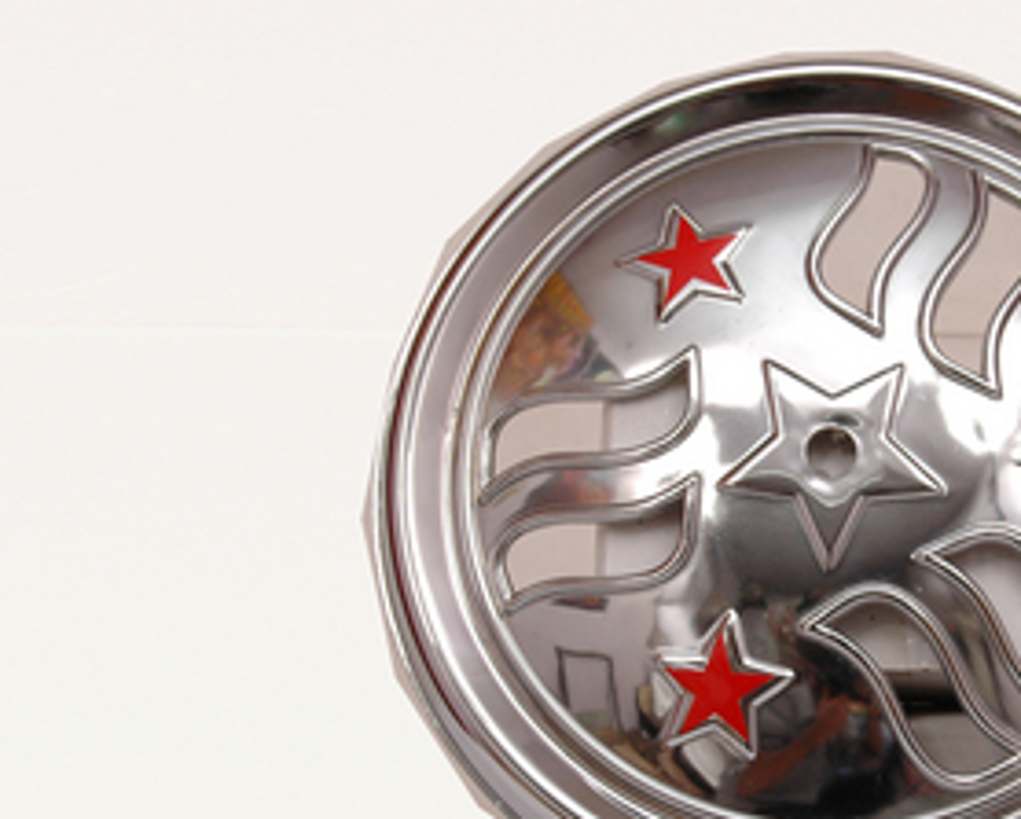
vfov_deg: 15.3
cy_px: 499
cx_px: 837
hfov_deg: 18.8
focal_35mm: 101
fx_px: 3055
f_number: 11
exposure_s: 1/125
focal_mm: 40
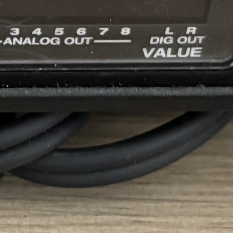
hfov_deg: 10.7
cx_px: -92
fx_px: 1203
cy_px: -34
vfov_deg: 10.9
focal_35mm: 158
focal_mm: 5.96
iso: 800
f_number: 1.6
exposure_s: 1/30
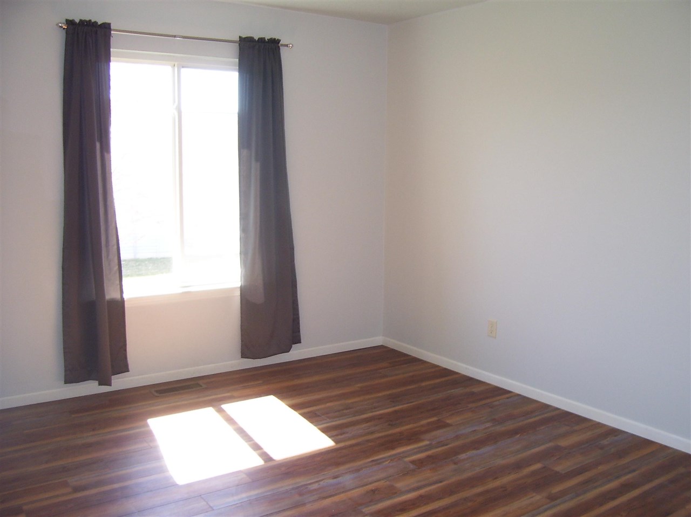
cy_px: 258
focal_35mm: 34
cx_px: 346
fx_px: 678
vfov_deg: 41.8
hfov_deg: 54.0
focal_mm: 5.6
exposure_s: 1/60
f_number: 2.7
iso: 80
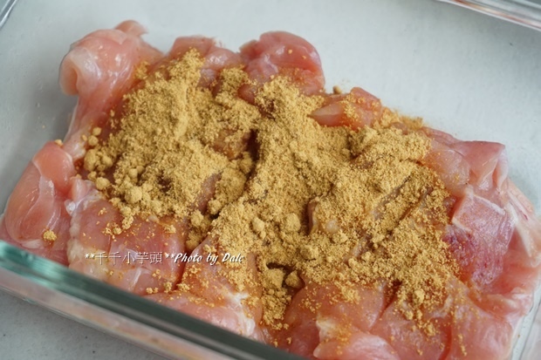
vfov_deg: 18.2
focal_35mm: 75
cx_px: 270
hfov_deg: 27.0
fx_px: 1127
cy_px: 180
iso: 1000
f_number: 5.6
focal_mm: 50
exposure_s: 1/80
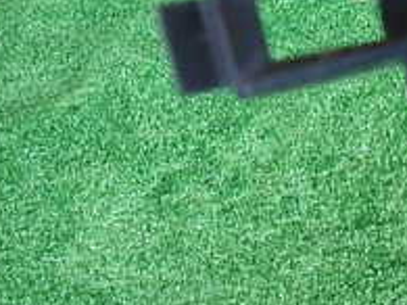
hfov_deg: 23.1
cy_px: 132
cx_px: 497
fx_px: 905
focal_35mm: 77
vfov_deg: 19.1
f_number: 2
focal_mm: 4.5
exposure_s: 1/40
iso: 200
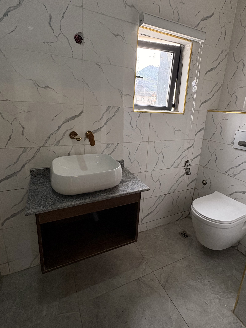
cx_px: 127
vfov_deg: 87.6
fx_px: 171
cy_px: 153
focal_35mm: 18
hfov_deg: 71.6
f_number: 2.2
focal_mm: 2.22
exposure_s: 1/50
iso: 250
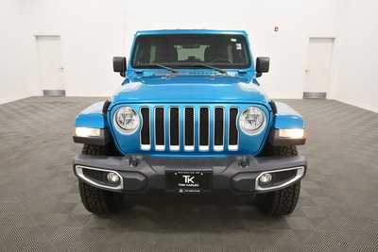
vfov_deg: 48.0
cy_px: 126
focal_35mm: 27
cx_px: 189
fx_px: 284
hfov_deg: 67.4
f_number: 5.6
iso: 1000
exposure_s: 1/125
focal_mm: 18
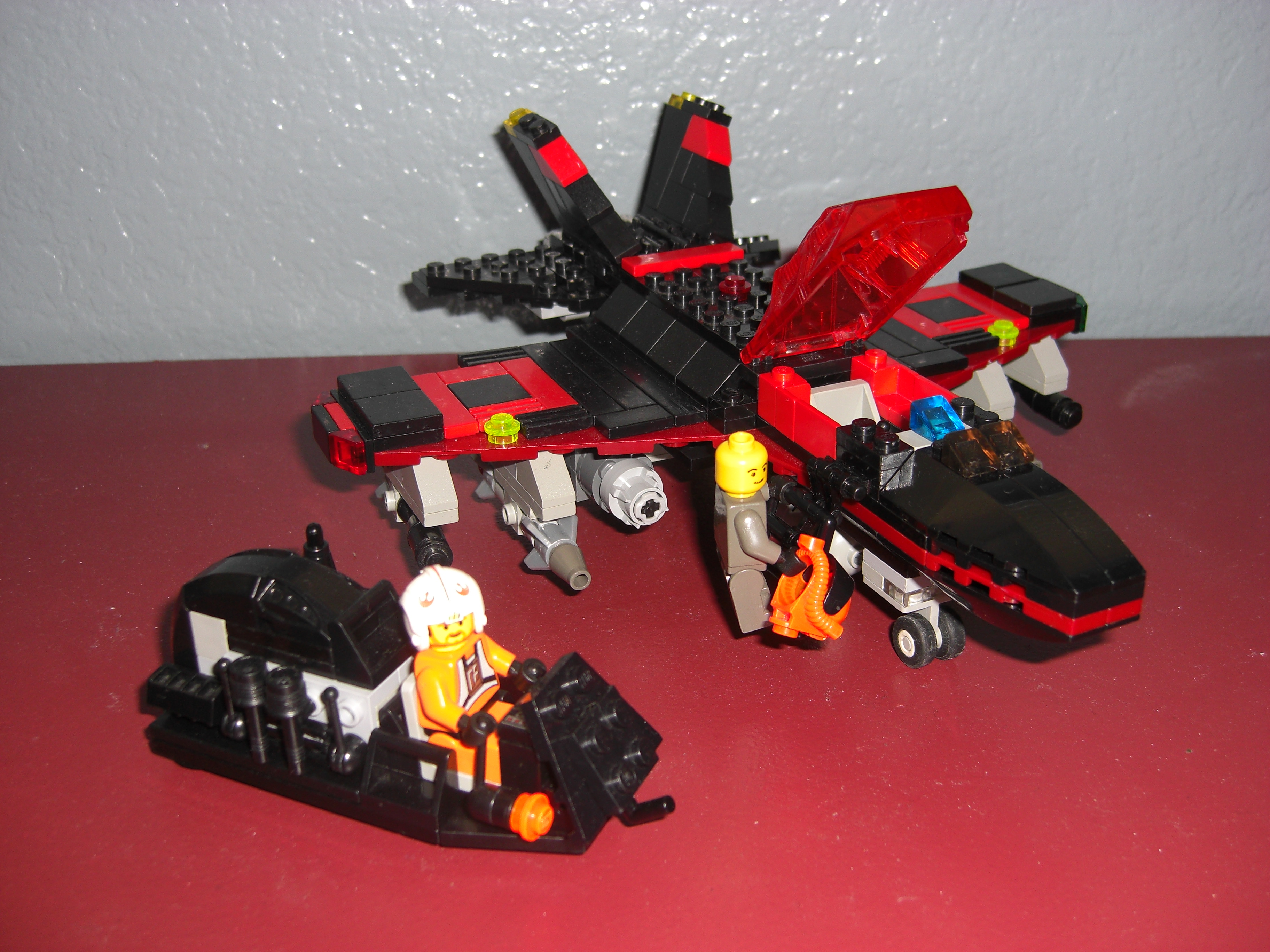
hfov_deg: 49.0
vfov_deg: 37.7
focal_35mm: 38
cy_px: 476
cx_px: 635
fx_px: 1394
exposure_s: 1/60
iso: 80
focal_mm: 7.9
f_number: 2.8
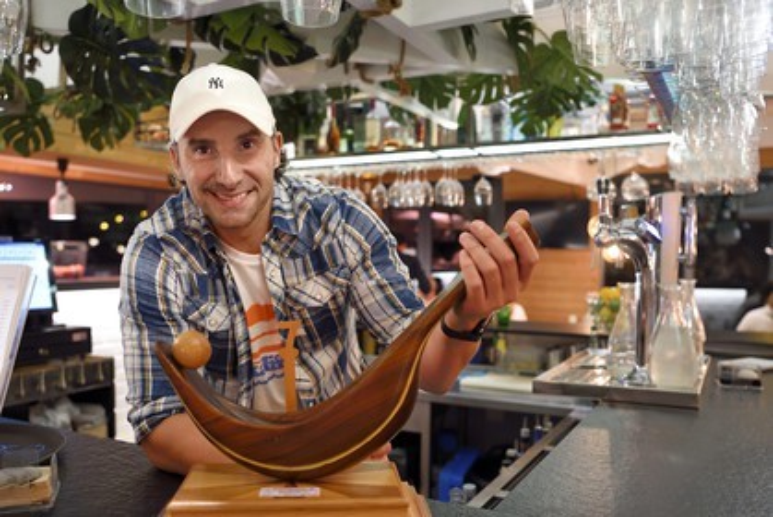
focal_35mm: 31
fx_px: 666
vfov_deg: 42.4
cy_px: 258
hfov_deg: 60.3
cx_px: 386
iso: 1600
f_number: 3.2
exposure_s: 1/60
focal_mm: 31
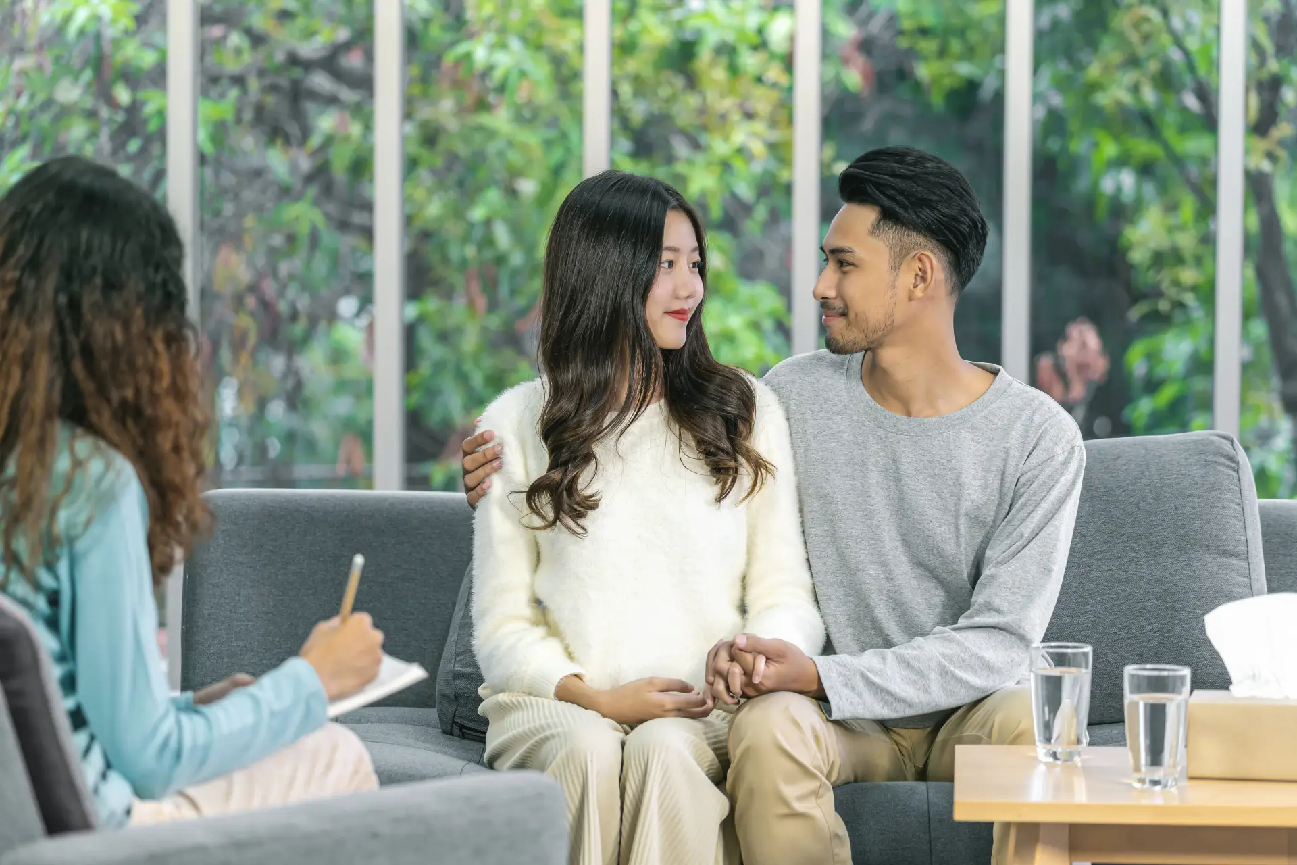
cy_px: 432
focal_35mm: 139
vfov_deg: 9.9
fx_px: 5007
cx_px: 648
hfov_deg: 14.8
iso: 640
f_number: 4
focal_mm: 139
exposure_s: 1/125
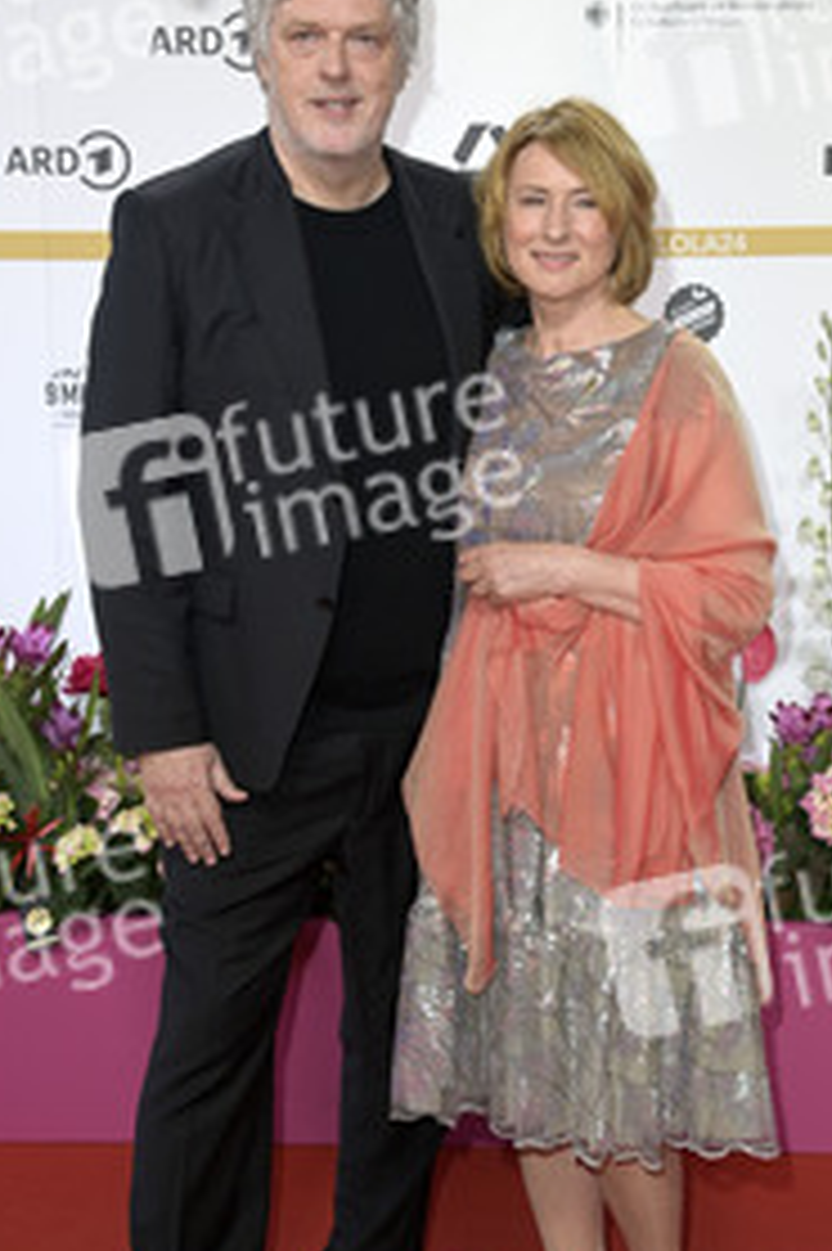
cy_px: 706
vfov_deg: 28.1
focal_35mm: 72
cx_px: 423
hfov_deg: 18.9
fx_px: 2499
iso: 640
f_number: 5
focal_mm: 50
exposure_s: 1/250
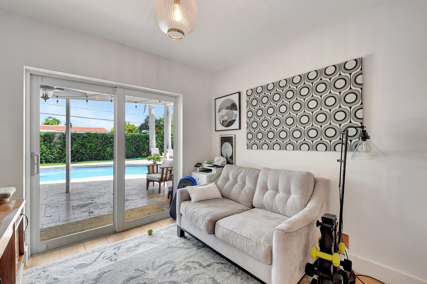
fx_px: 178
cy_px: 142
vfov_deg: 77.3
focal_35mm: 15
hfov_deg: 100.4
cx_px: 214
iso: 640
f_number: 8
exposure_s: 1/8
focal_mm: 10
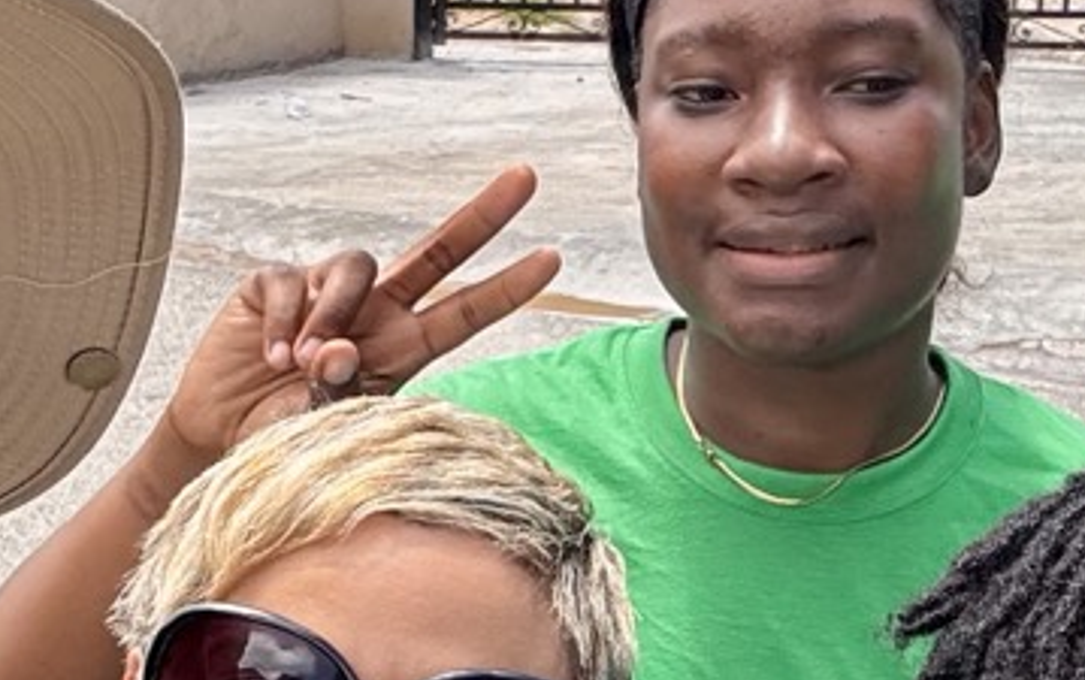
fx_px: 2811
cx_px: 683
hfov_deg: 21.8
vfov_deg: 13.7
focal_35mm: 95
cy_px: 556
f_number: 1.9
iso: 25
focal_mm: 2.69
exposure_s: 1/225
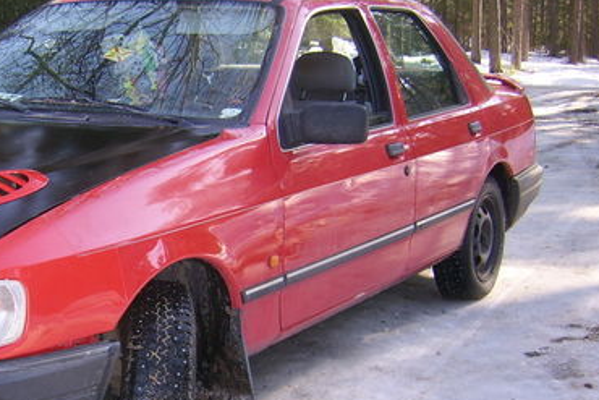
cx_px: 105
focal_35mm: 63
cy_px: 295
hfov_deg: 30.9
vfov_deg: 21.4
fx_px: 1049
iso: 100
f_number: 2.8
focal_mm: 5.95
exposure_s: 1/162
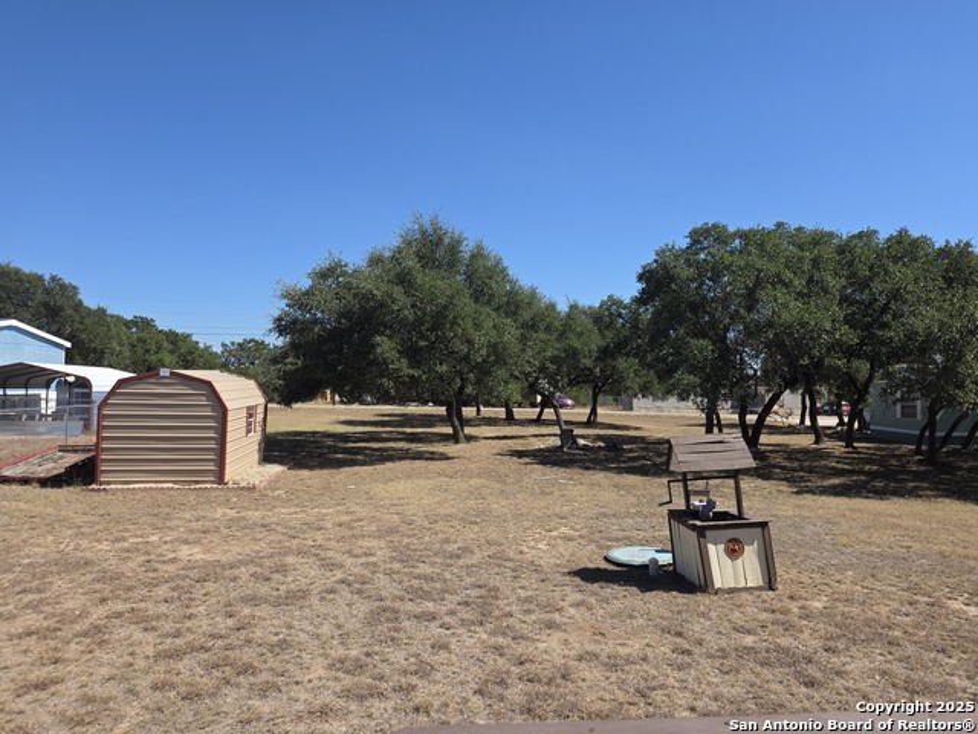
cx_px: 489
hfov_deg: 73.9
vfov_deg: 58.9
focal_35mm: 23
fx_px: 650
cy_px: 367
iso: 80
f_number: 1.7
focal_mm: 6.25
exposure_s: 1/5778
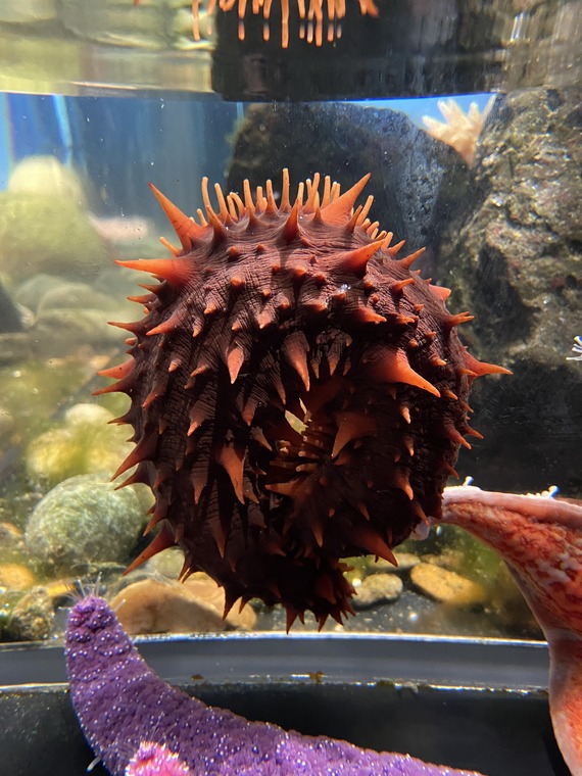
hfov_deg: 53.1
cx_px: 291
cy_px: 388
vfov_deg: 67.3
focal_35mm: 26
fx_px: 583
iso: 640
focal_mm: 4.25
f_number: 1.8
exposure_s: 1/30
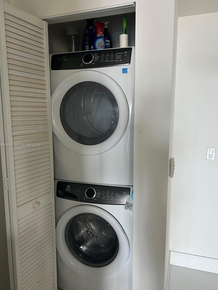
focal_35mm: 27
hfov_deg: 51.4
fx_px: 227
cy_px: 146
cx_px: 107
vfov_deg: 65.3
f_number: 1.5
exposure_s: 1/60
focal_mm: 5.7
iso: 125
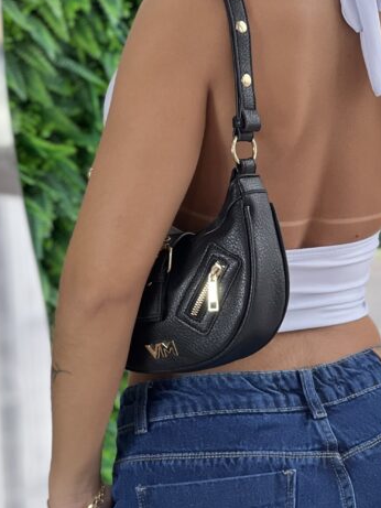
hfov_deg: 9.5
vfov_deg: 12.6
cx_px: 248
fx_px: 2288
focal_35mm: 156
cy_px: 179
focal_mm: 9
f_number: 2.8
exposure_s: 1/120
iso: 100
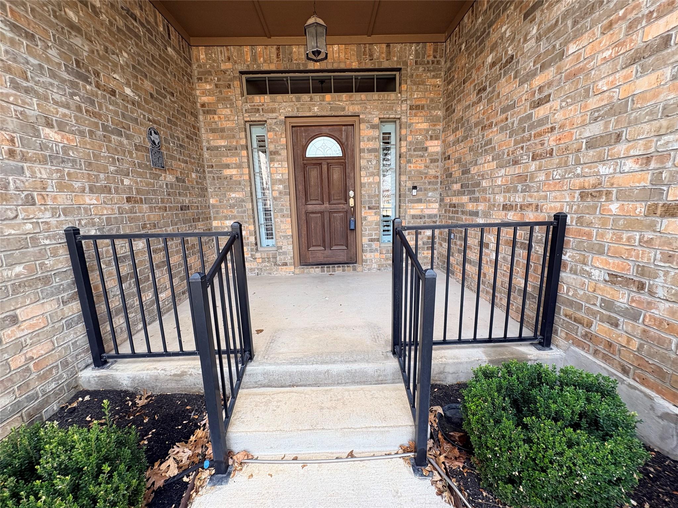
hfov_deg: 102.1
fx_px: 274
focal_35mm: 14
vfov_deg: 85.7
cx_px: 339
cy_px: 254
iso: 40
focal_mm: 2.22
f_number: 2.2
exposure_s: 1/135
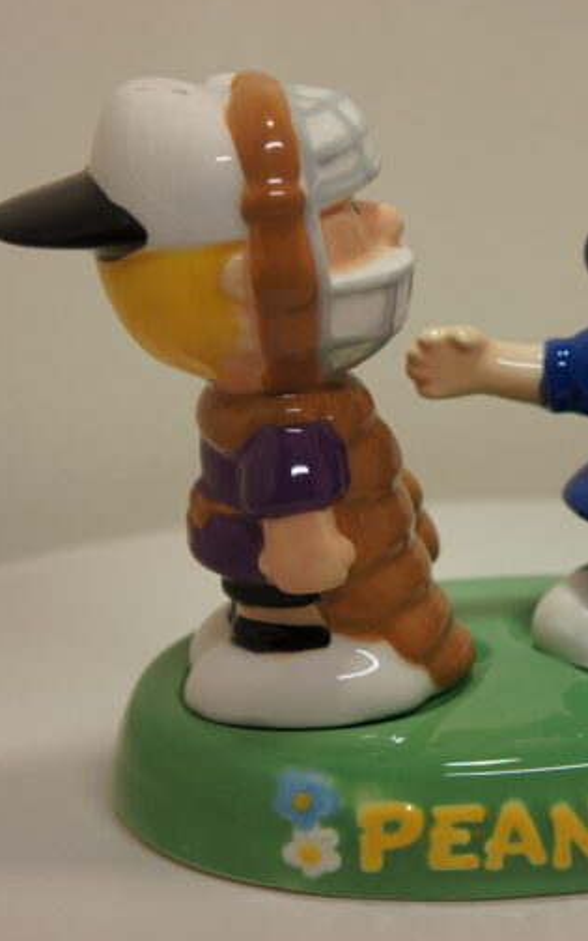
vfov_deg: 22.9
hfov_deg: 14.3
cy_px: 468
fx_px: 2327
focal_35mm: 91
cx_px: 441
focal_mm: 39
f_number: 5.6
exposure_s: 1/100
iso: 200
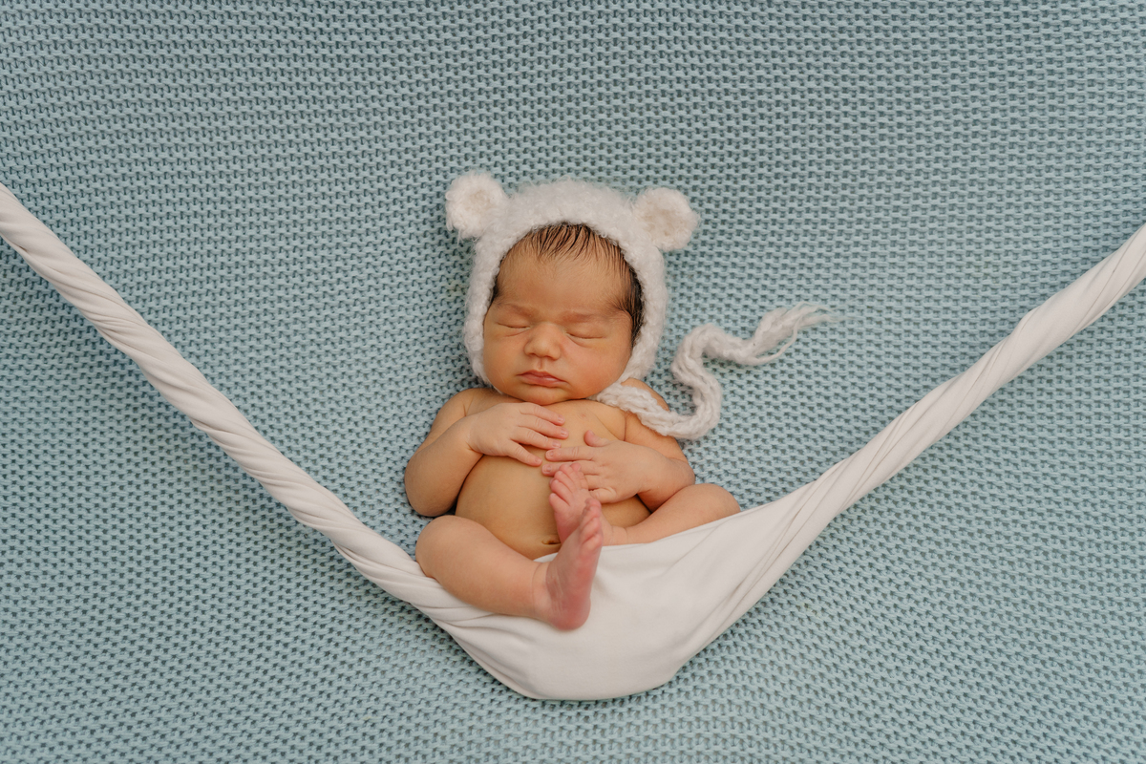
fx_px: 1592
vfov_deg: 27.0
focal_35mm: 50
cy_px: 382
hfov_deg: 39.6
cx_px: 573
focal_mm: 50
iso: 320
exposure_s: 1/200
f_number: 3.5
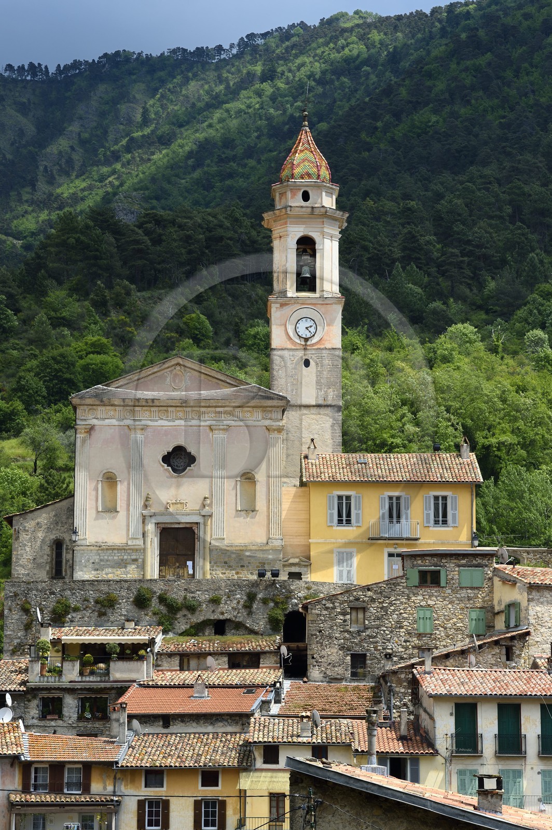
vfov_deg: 20.0
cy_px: 415
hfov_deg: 13.4
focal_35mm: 102
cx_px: 276
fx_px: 2350
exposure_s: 1/250
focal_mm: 102
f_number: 13
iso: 200
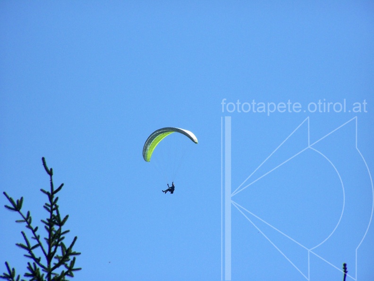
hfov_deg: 6.3
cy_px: 140
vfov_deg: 4.7
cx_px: 187
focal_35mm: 317
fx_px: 3425
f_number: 5
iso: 64
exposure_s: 1/800
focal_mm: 52.6
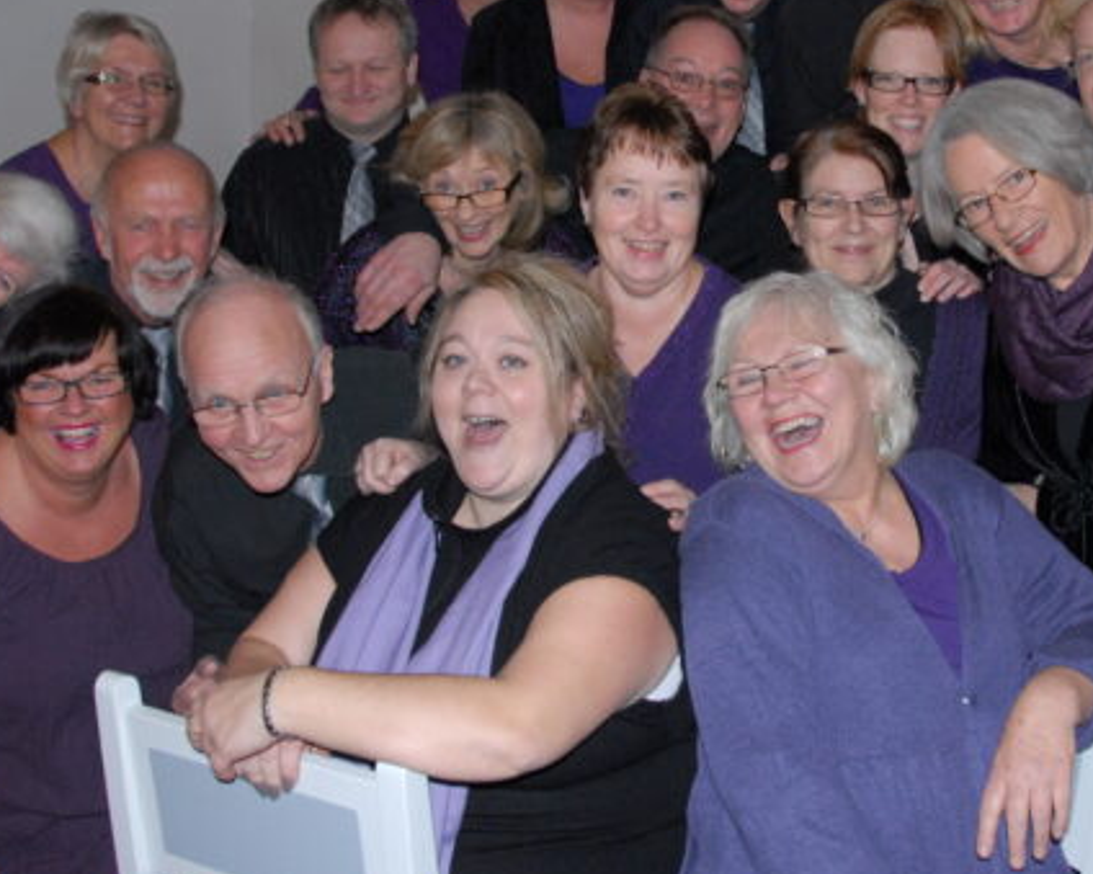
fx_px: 1488
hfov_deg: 39.7
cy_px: 358
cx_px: 750
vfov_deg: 32.7
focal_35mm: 46
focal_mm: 18
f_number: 5
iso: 800
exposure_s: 1/60
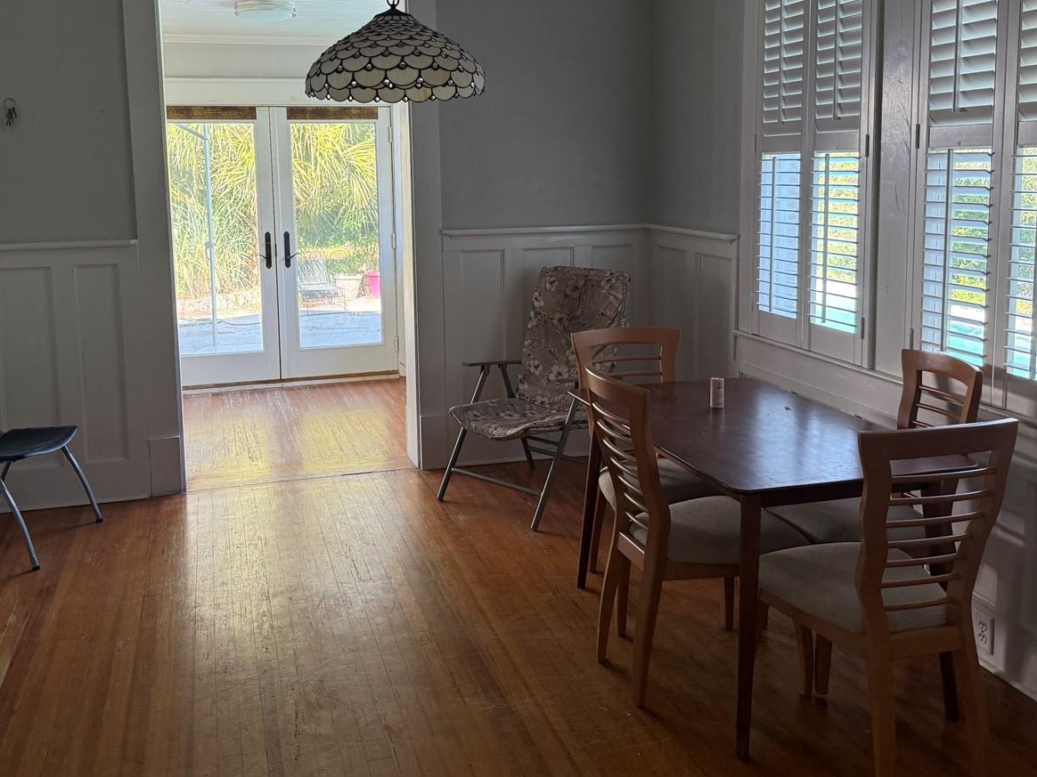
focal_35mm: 33
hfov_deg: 55.2
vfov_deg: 42.6
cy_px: 284
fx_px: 989
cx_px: 454
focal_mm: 6.76
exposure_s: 1/129
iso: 160
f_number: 1.78
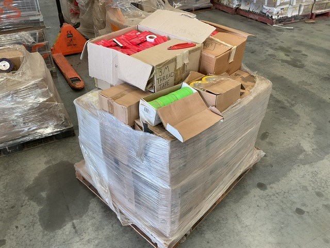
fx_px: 276
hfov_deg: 61.7
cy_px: 124
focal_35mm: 29
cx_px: 165
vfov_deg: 48.2
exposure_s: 1/120
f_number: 1.8
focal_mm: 3
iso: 50
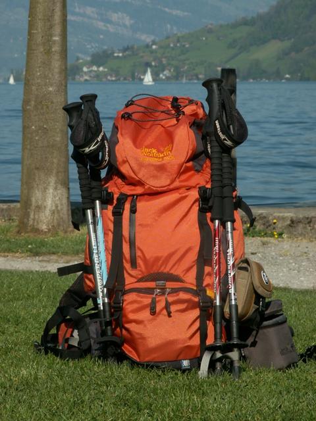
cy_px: 210
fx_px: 1972
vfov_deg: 12.2
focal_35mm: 162
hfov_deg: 9.2
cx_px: 158
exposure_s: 1/500
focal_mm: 26.42
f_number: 5
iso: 50
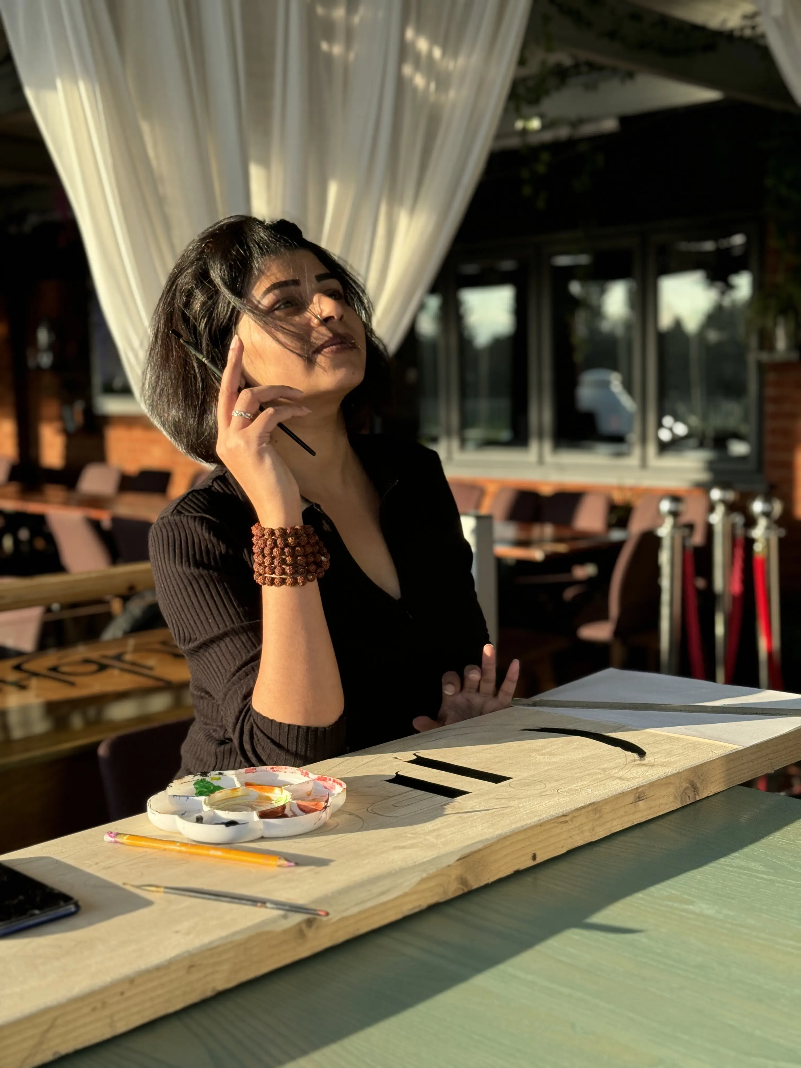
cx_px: 400
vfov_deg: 39.7
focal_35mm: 48
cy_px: 534
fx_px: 1481
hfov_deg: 30.3
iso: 64
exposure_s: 1/854
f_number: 1.78
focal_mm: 6.76
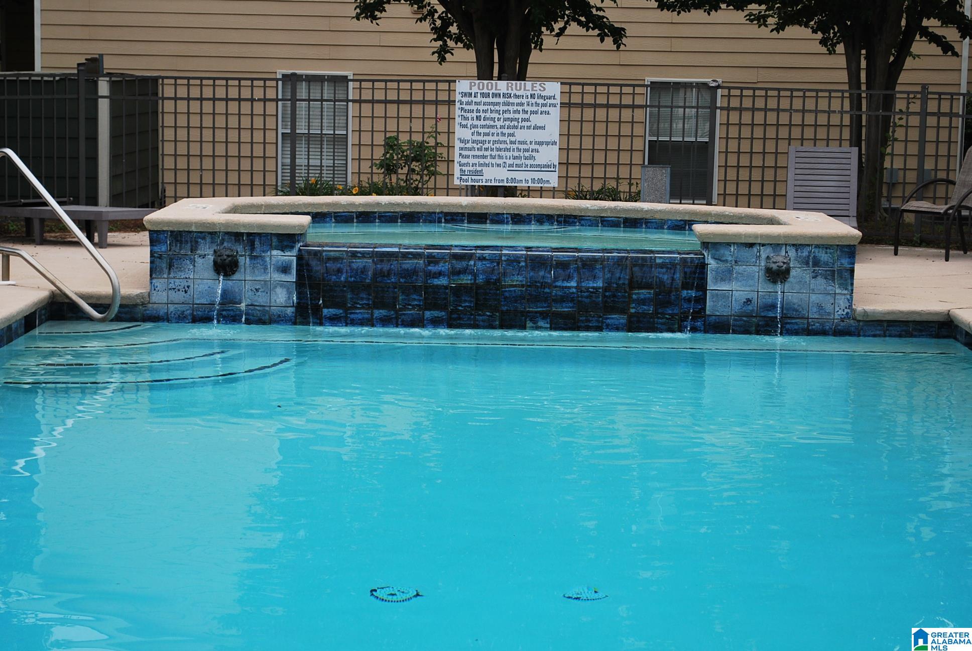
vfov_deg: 16.6
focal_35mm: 82
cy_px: 326
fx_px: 2230
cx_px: 486
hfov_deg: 24.6
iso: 220
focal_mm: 55
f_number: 5.6
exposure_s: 1/500
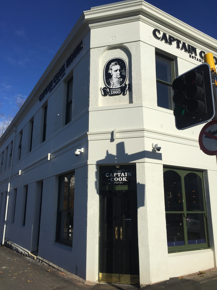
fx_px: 242
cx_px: 108
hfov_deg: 48.2
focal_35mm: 29
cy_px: 145
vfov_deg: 61.7
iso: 32
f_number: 2.2
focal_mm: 4.15
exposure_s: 1/3968
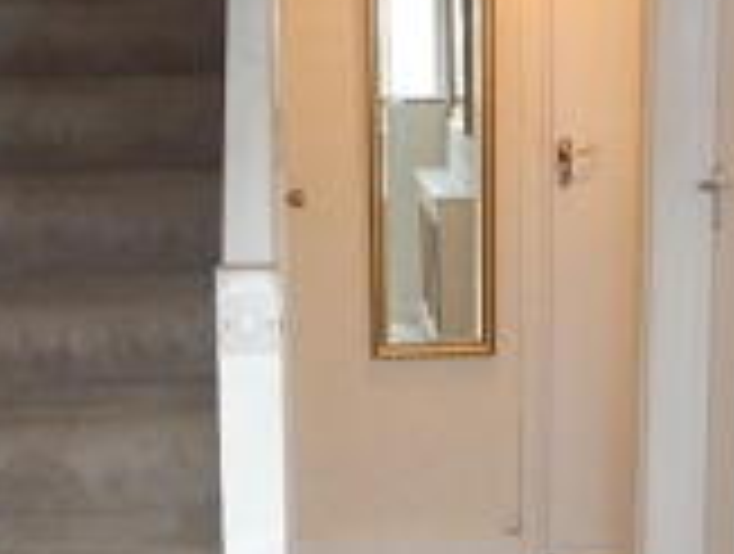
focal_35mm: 82
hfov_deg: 23.8
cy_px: 444
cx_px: 390
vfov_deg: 17.9
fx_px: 1743
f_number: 3
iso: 200
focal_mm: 4
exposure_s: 1/30
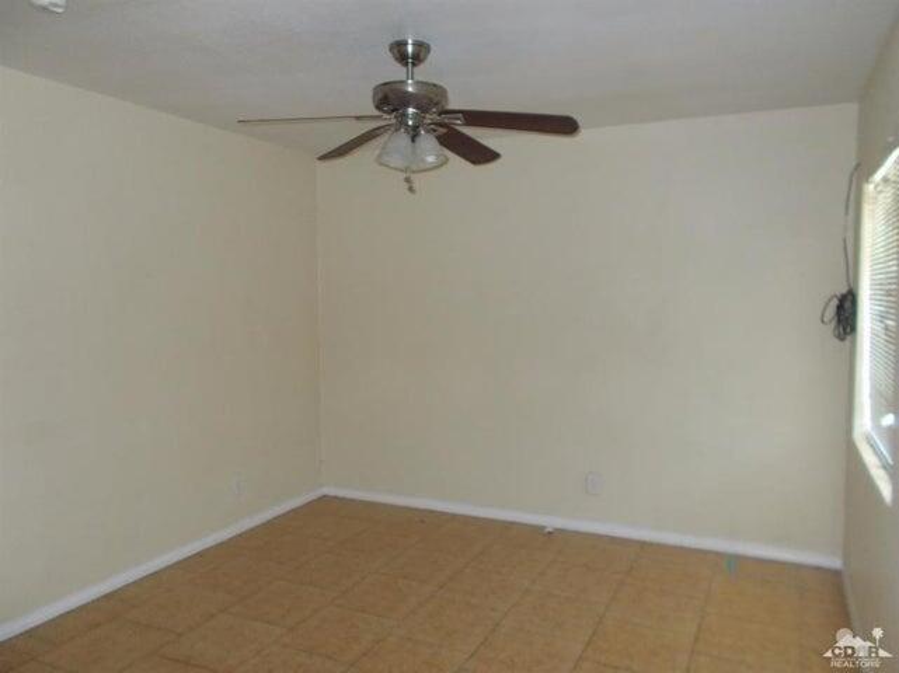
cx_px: 450
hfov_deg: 67.3
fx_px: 675
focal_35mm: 26
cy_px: 336
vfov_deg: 53.0
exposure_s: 1/25
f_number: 3.2
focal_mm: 4.6
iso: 200
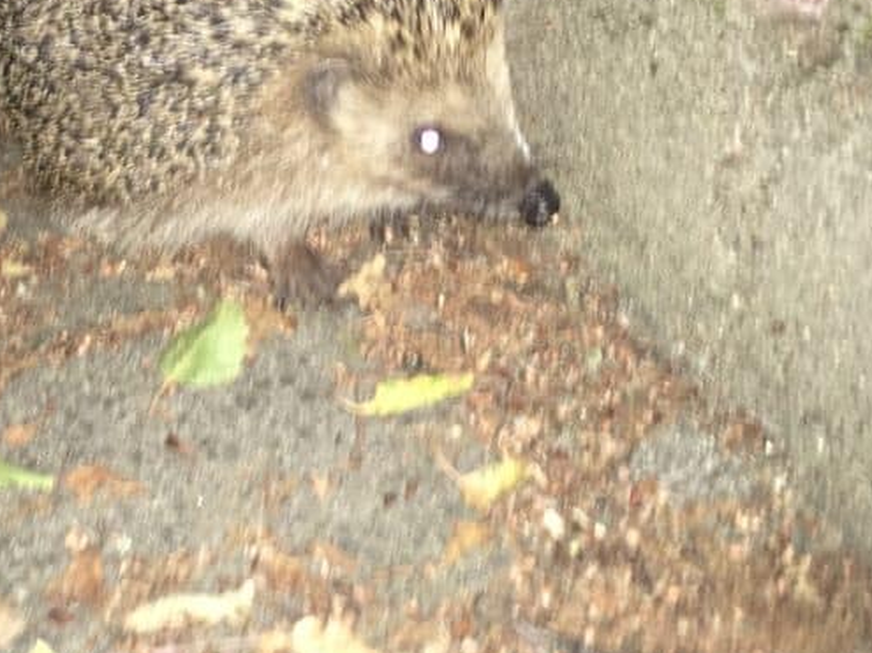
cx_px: 319
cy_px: 255
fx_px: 1511
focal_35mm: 60
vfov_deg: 24.4
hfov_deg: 32.0
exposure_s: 1/17
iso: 50
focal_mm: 4.15
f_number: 2.2
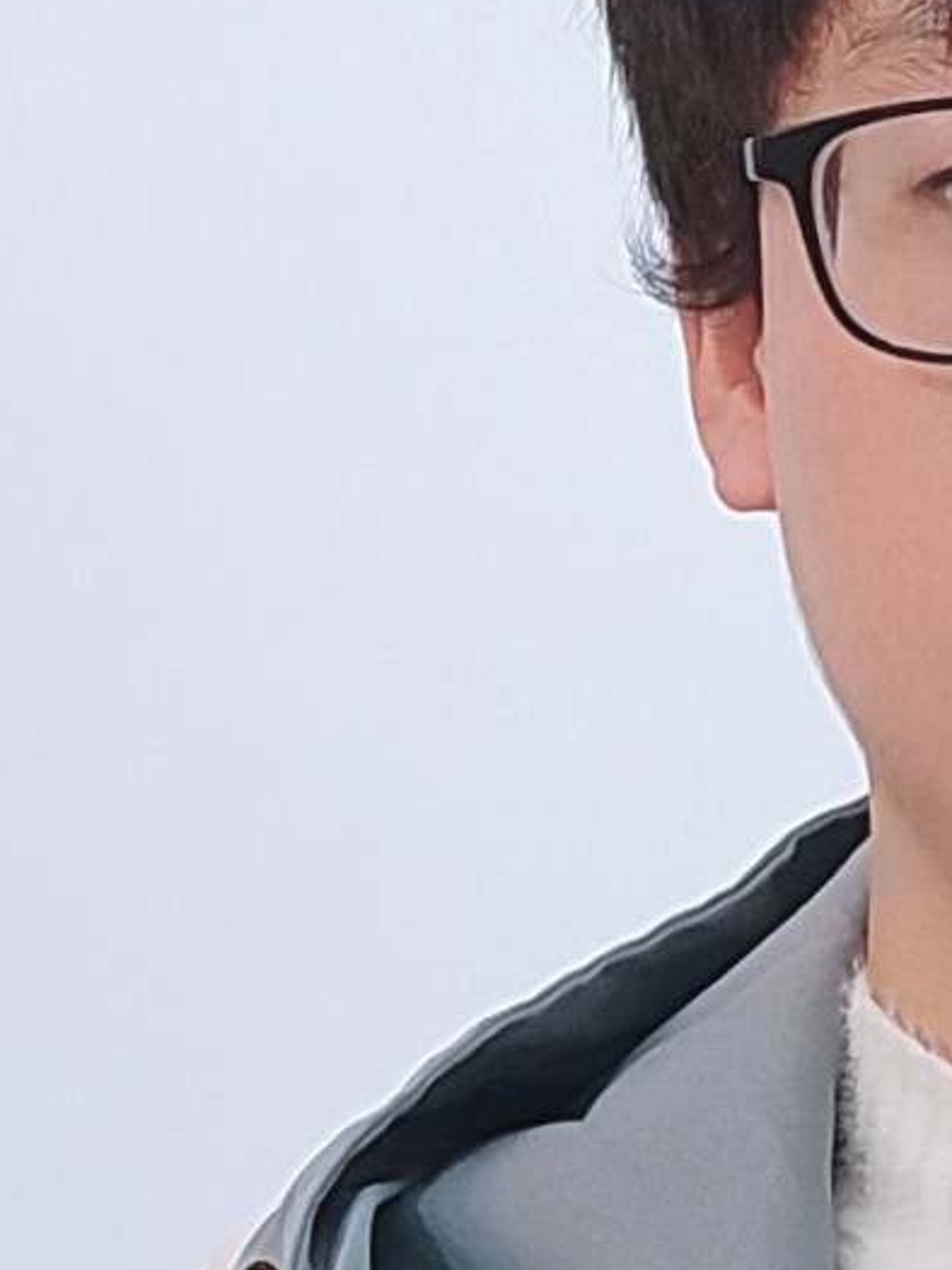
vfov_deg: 25.7
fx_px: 2789
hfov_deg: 18.2
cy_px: 703
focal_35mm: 76
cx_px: 1209
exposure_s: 1/33
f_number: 1.75
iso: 747
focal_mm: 5.96
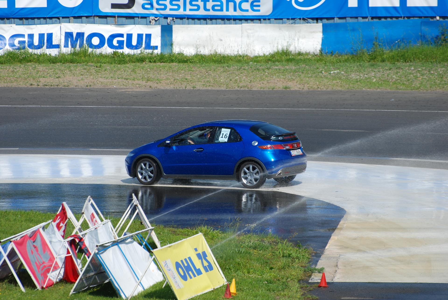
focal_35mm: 375
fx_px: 4672
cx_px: 224
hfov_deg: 5.5
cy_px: 150
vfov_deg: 3.7
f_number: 5.6
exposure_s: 1/500
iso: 100
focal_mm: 250
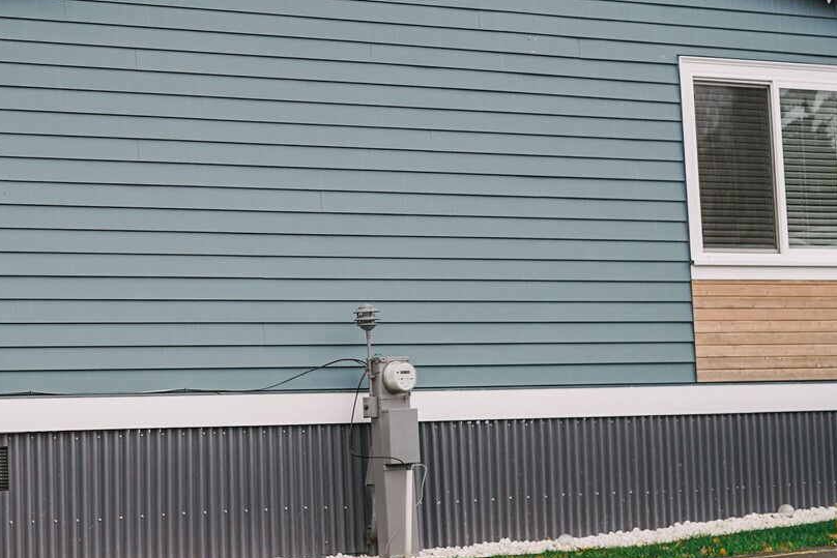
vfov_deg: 13.0
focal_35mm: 105
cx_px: 143
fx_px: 2442
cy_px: 112
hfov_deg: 19.2
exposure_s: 1/60
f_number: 4
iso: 125
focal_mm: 50
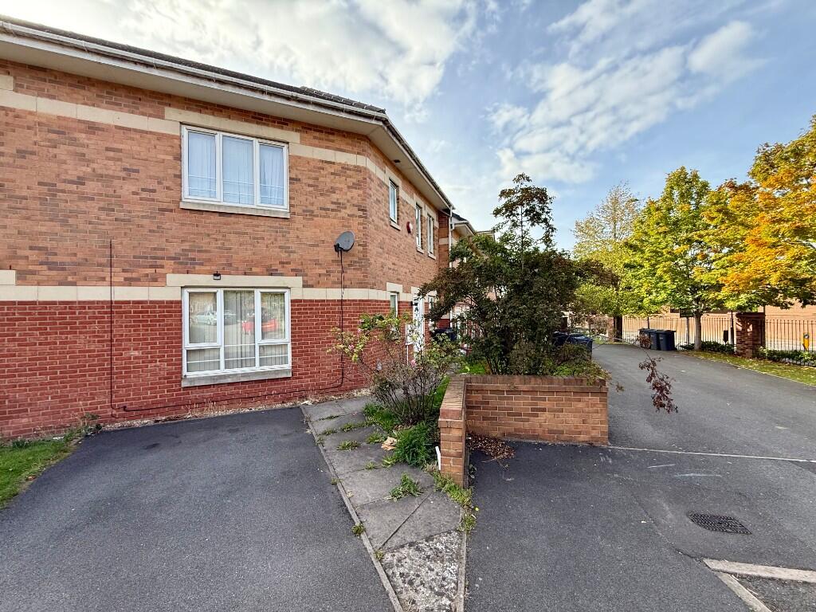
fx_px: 330
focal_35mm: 14
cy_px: 306
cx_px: 408
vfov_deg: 85.7
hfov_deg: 102.1
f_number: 2.2
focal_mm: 2.22
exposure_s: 1/482
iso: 64
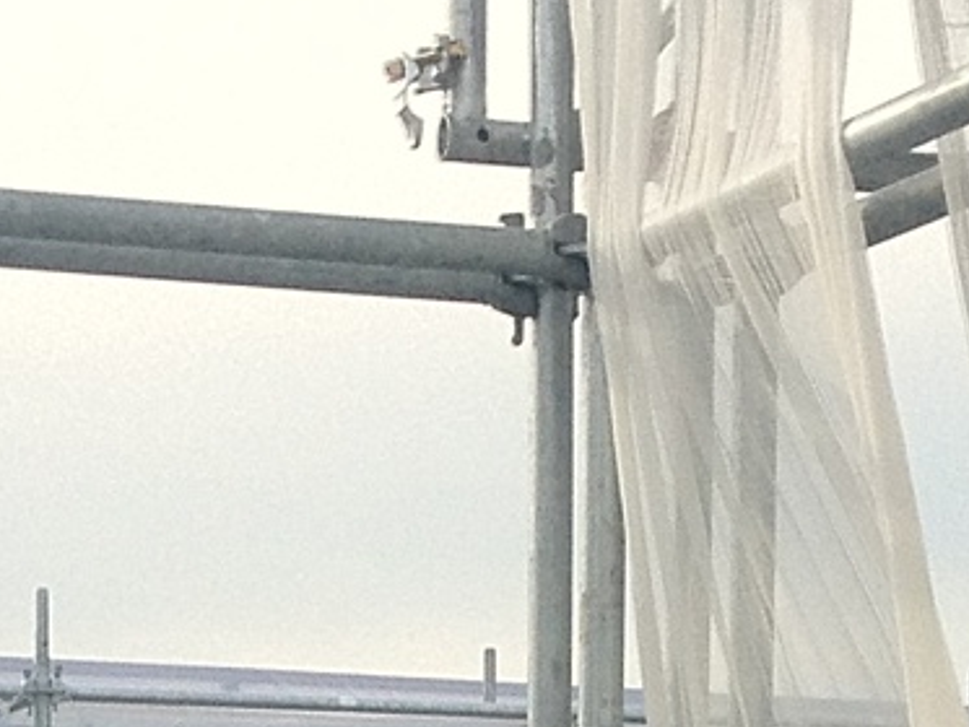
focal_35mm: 192
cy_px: 1558
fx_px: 5376
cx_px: 603
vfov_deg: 7.4
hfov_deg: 10.3
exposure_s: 1/1022
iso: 64
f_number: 2.4
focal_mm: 4.28
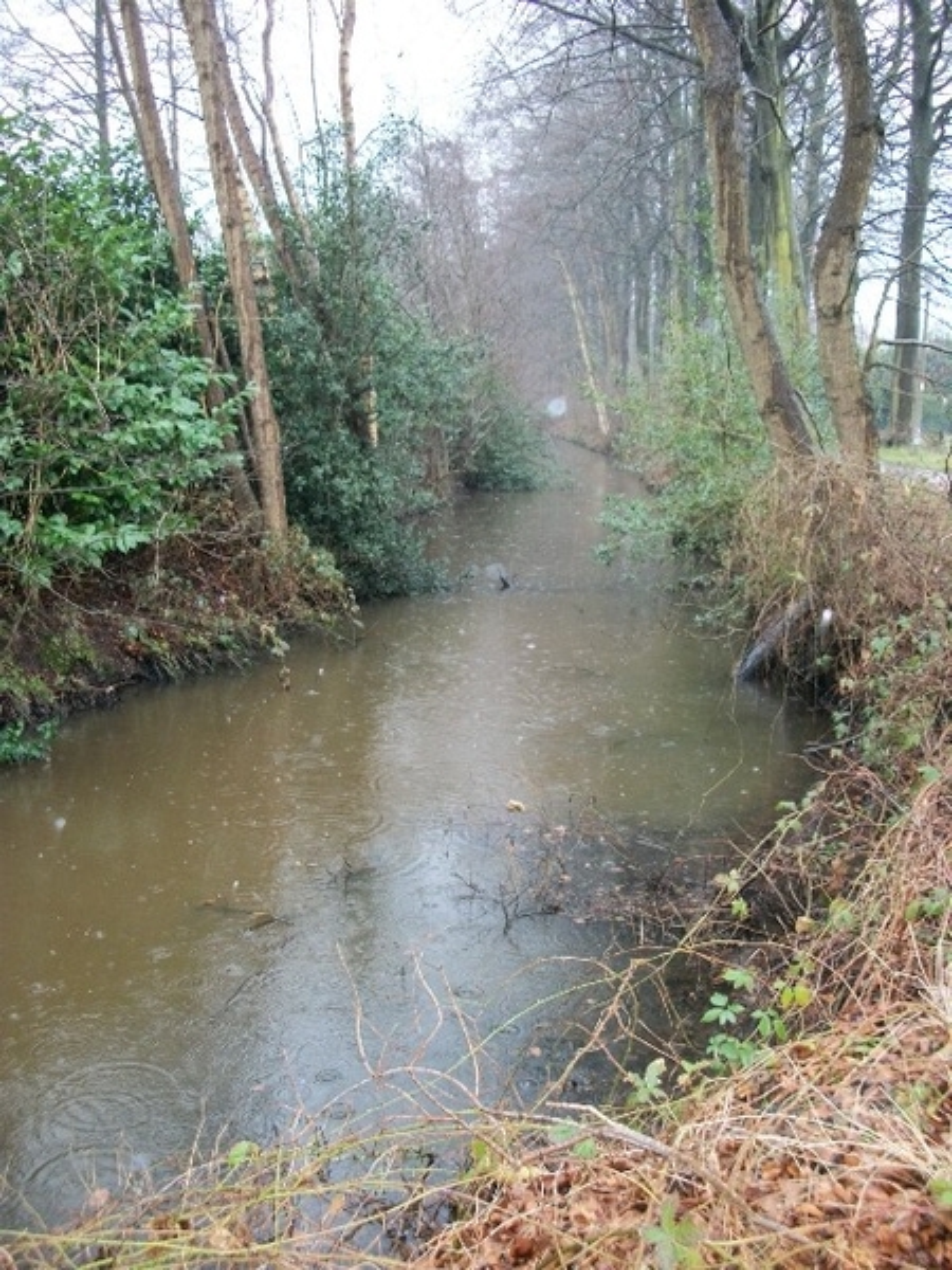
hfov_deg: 44.2
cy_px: 635
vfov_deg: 56.8
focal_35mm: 32
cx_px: 476
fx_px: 1173
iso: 160
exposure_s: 1/40
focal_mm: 5.7
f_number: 2.9
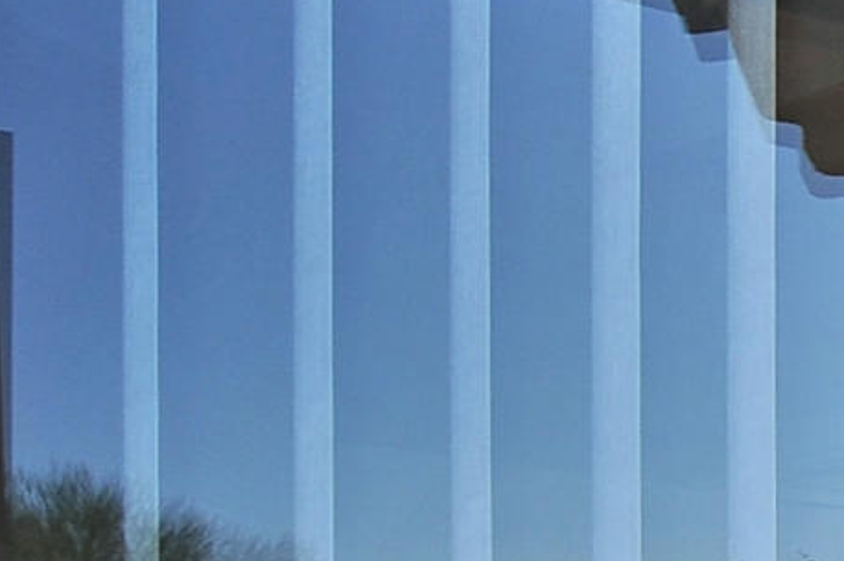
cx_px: 2237
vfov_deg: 11.2
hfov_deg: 12.2
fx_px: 2763
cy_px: 801
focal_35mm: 118
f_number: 10
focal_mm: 18
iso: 320
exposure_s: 1/320
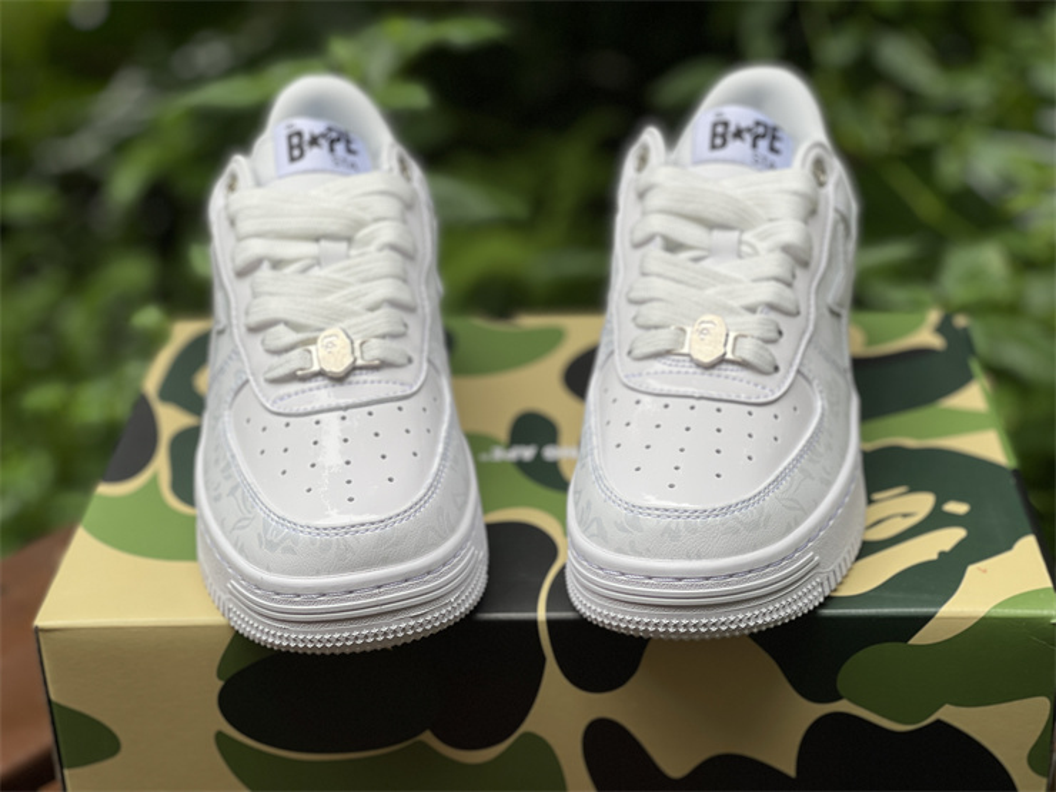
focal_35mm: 64
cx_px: 528
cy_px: 396
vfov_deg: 22.9
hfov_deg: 30.3
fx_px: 1952
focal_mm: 7.5
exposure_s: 1/121
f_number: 2.2
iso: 25
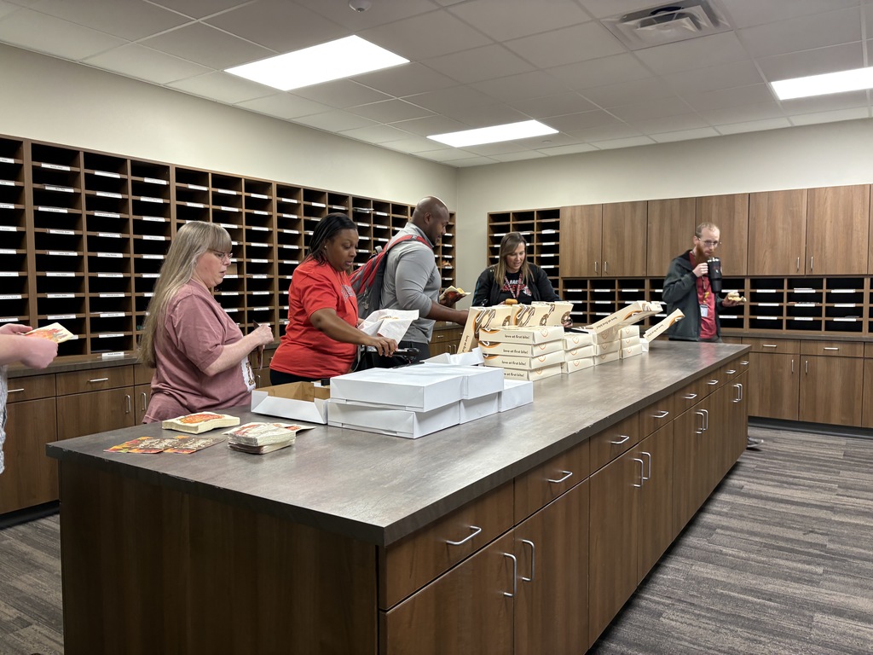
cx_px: 436
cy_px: 328
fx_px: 656
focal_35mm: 26
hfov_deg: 67.3
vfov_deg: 53.1
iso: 125
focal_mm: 5.96
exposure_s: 1/60
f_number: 1.6
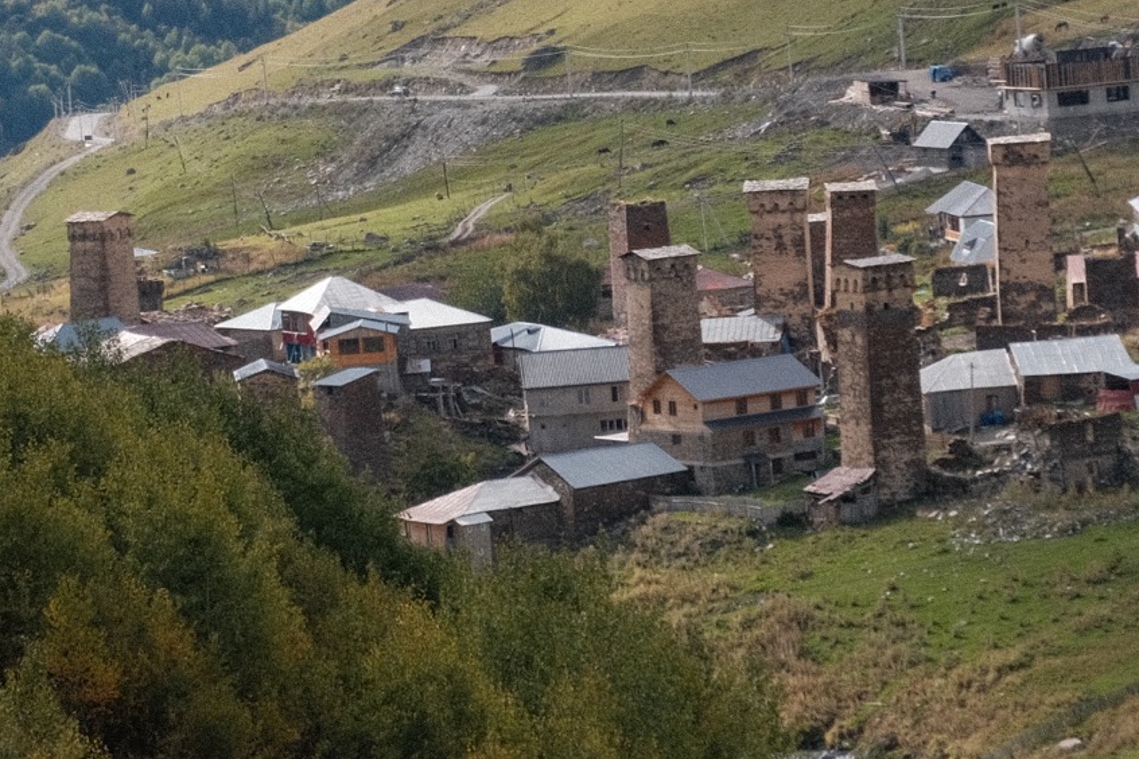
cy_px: -122
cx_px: 440
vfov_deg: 6.1
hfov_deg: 9.2
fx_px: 7087
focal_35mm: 224
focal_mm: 52.7
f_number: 4
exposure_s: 1/1500
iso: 320
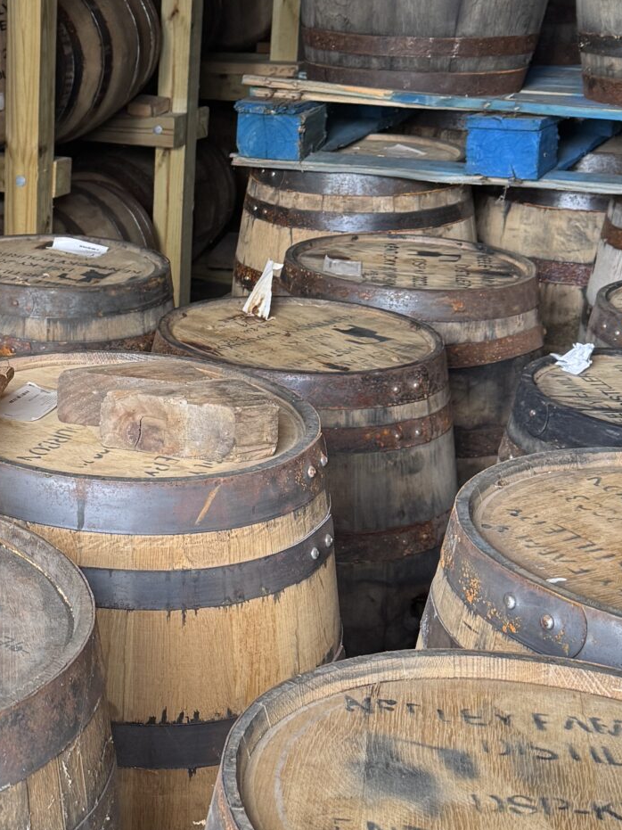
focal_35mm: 66
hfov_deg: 20.8
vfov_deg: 29.2
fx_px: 1582
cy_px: 264
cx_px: -127
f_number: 1.78
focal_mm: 6.76
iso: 160
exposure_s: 1/121
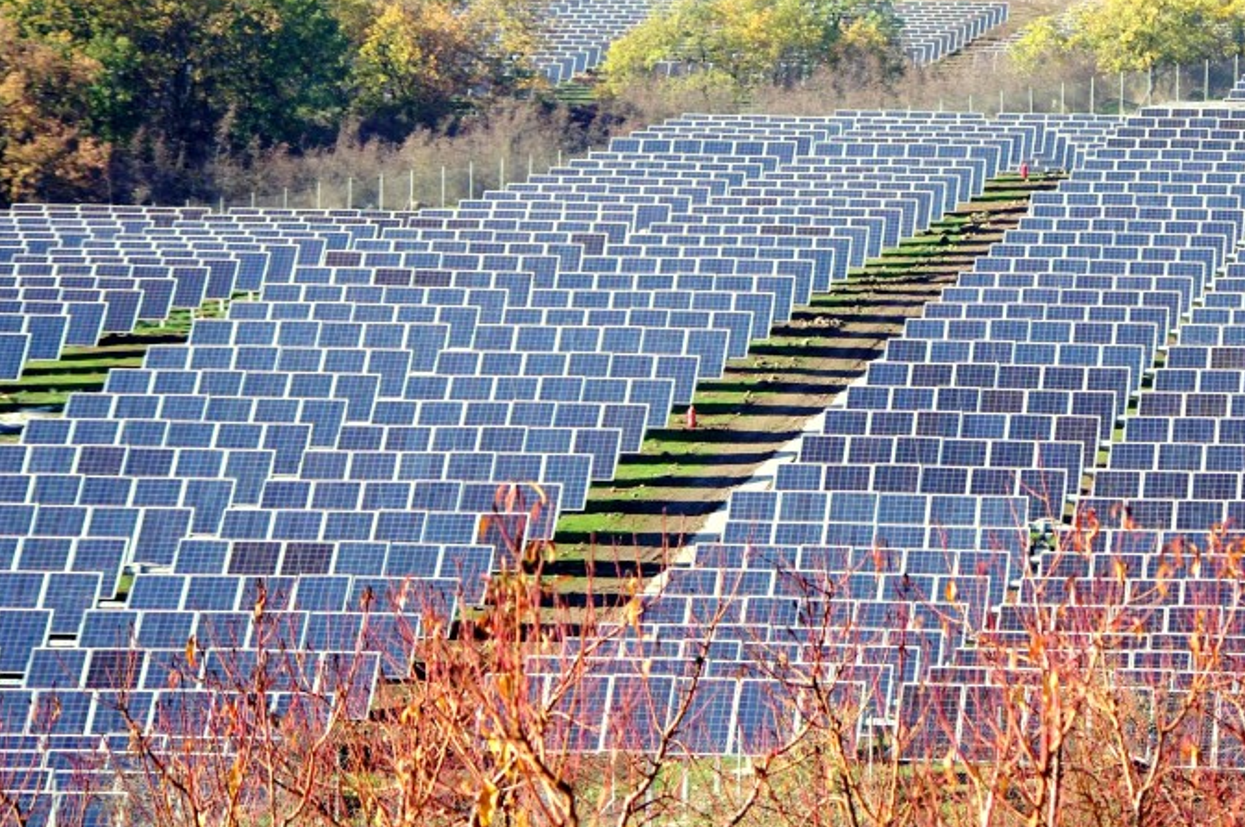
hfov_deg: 10.2
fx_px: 6943
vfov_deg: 6.8
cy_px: 237
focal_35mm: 201
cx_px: 1062
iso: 200
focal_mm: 77.5
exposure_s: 1/640
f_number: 5
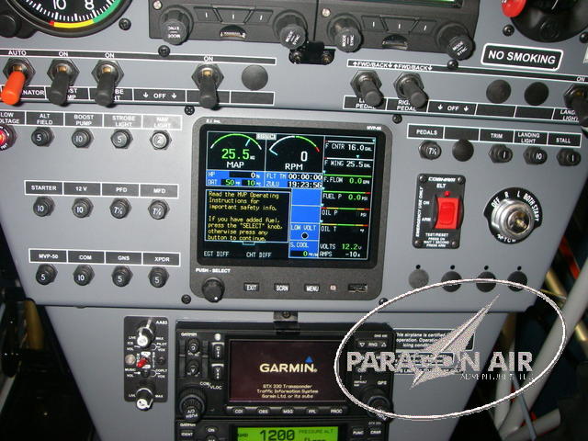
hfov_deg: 49.0
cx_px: 294
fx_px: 645
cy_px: 220
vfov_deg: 37.7
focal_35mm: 38
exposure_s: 1/40
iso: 200
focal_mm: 6.3
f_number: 3.3
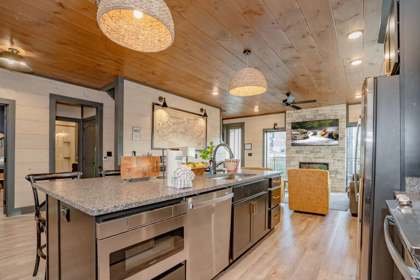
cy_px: 140
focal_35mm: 16
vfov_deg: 73.7
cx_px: 210
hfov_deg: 96.7
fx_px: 187
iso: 2000
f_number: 7.1
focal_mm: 16
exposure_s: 1/80
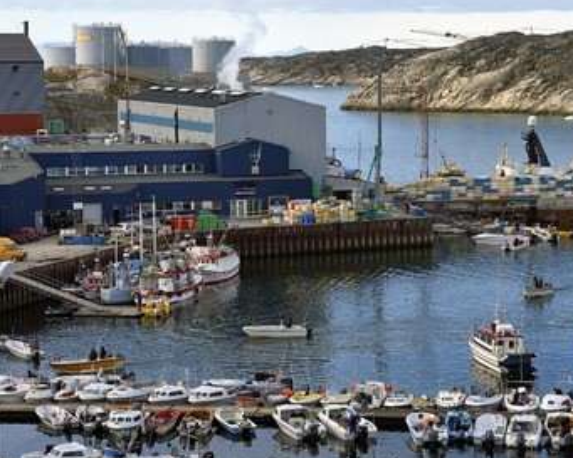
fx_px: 1764
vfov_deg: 14.8
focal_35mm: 104
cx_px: 350
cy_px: 230
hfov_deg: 18.4
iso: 200
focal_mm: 90
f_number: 9
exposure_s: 1/320
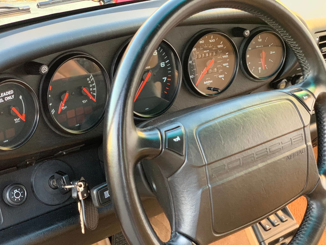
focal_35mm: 52
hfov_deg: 36.8
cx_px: 163
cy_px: 122
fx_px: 490
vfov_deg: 28.0
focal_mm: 6
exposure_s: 1/60
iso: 250
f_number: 2.4
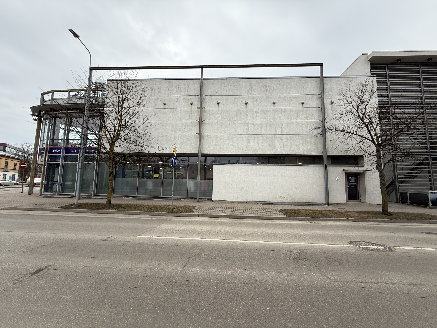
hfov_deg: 102.1
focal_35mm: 14
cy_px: 164
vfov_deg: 85.7
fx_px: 177
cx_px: 218
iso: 50
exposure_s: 1/319
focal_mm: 2.22
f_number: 2.2
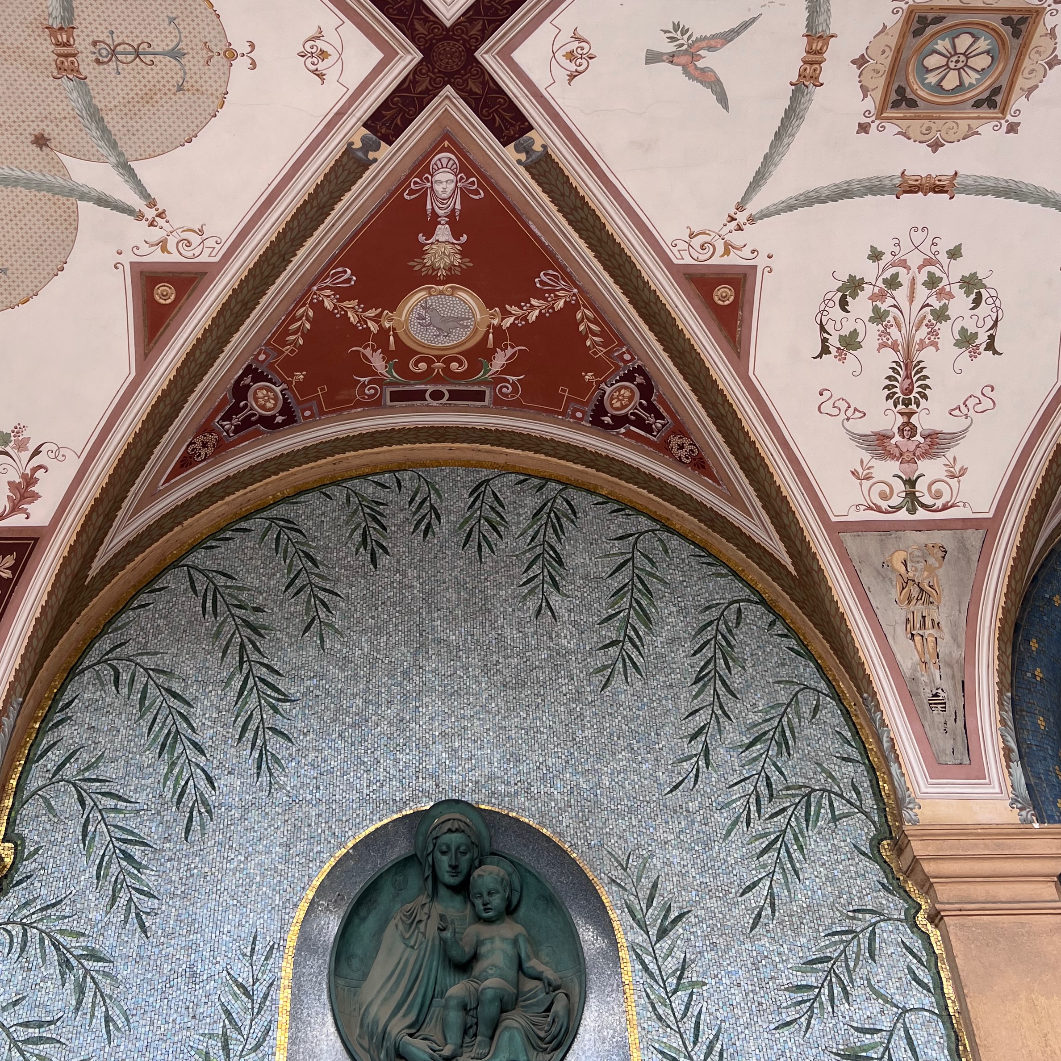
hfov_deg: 42.8
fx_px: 1352
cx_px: 471
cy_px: 272
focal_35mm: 39
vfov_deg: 41.6
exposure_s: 1/178
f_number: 1.5
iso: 40
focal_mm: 5.7
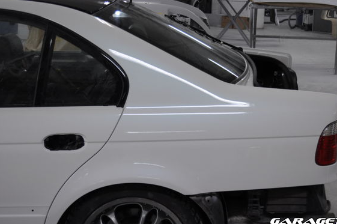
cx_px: 181
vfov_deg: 20.9
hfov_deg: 31.0
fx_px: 608
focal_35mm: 65
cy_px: 99
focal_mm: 38
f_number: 4.8
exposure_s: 1/60
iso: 500
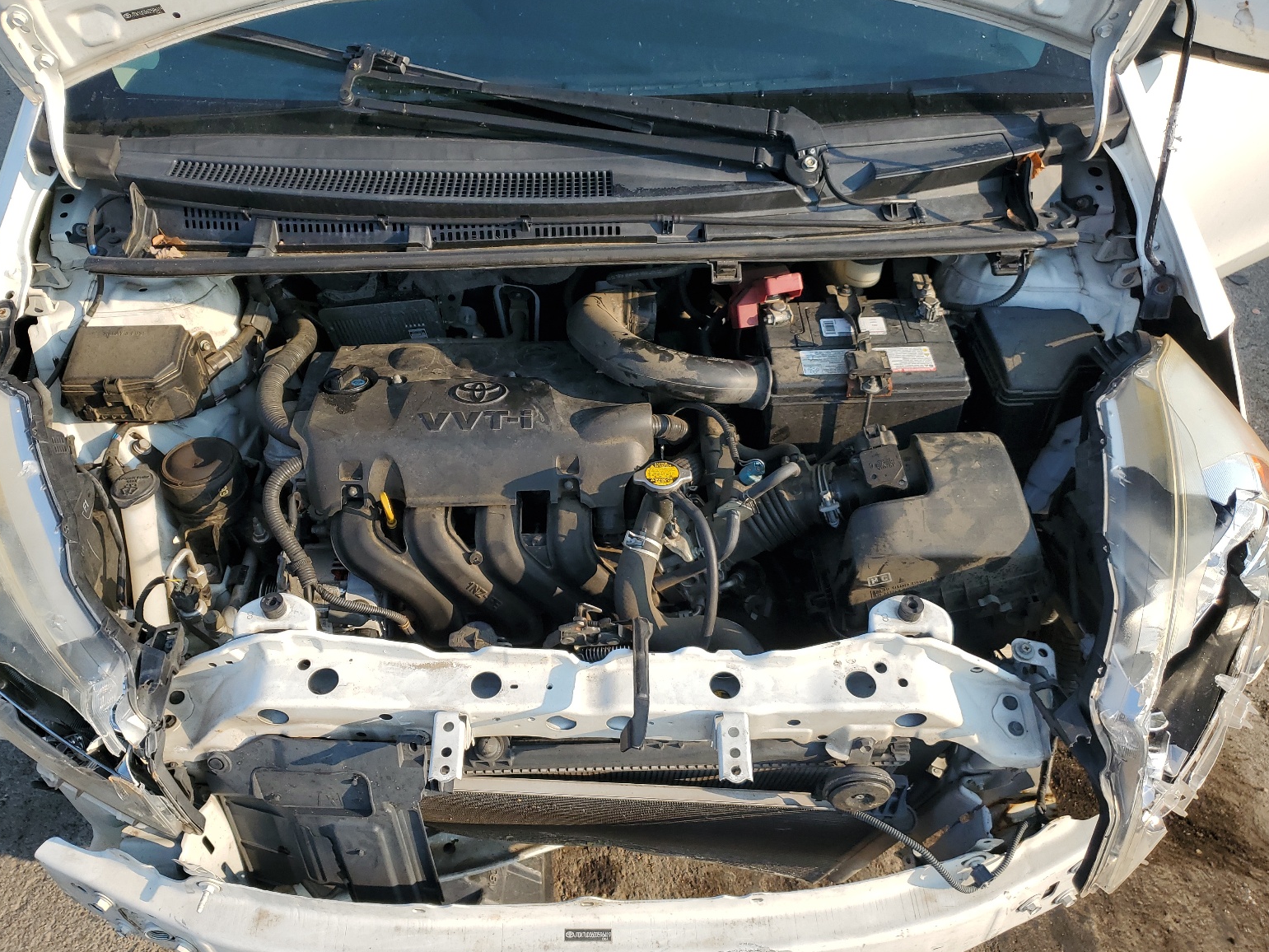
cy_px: 464
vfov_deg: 51.4
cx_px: 620
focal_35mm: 27
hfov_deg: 65.3
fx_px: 990
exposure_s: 1/1667
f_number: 1.5
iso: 50
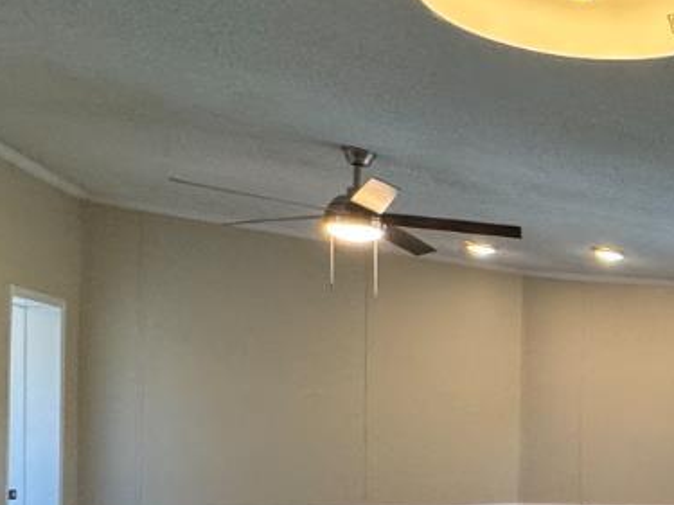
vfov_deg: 25.5
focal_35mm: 56
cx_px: 1051
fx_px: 1090
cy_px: 418
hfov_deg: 24.9
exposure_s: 1/120
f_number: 2.2
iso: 200
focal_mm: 2.22
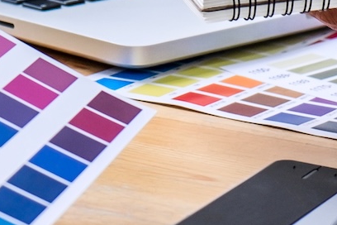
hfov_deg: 10.4
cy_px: 65
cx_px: 31
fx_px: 1835
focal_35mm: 196
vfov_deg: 7.0
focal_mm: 26.5
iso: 500
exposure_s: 1/80
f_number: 3.2
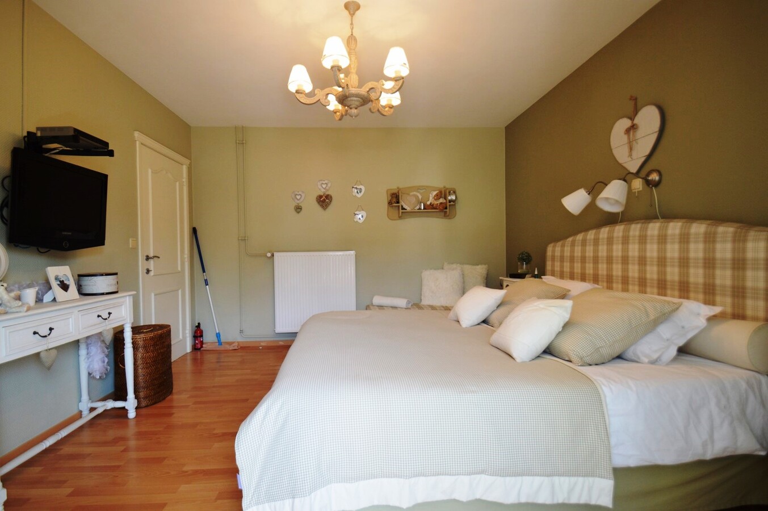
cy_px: 256
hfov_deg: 92.5
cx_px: 384
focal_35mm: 17
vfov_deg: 69.6
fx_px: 368
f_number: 4.5
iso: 400
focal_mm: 11.5
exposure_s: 1/80
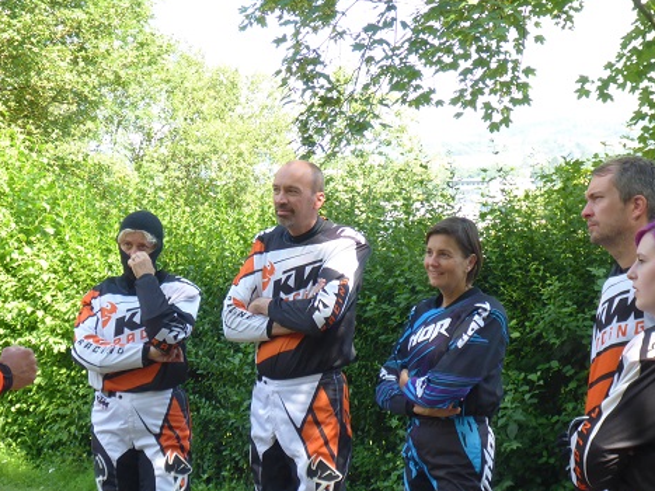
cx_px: 231
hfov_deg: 22.7
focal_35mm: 86
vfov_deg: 17.1
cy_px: 292
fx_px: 1627
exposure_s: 1/80
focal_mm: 10.4
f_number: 5
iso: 160
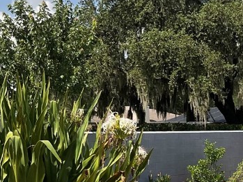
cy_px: 198
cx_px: 279
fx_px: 597
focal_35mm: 85
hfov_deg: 21.6
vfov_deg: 16.9
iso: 16
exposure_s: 1/1675
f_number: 1.8
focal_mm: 3
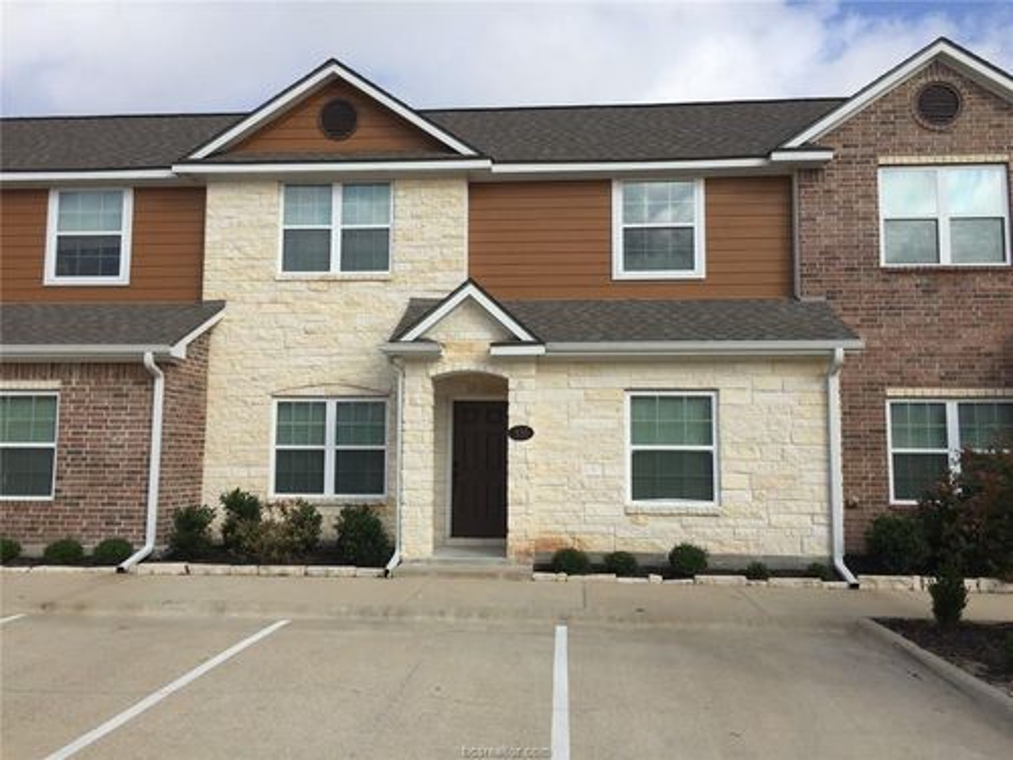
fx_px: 849
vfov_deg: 48.2
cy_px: 380
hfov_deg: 61.7
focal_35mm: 29
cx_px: 506
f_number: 2.2
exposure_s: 1/2083
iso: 32
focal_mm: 4.15
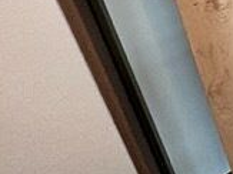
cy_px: -154
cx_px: 435
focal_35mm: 55
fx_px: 370
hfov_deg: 21.0
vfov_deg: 19.0
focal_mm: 2.22
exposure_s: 1/60
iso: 320
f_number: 2.2
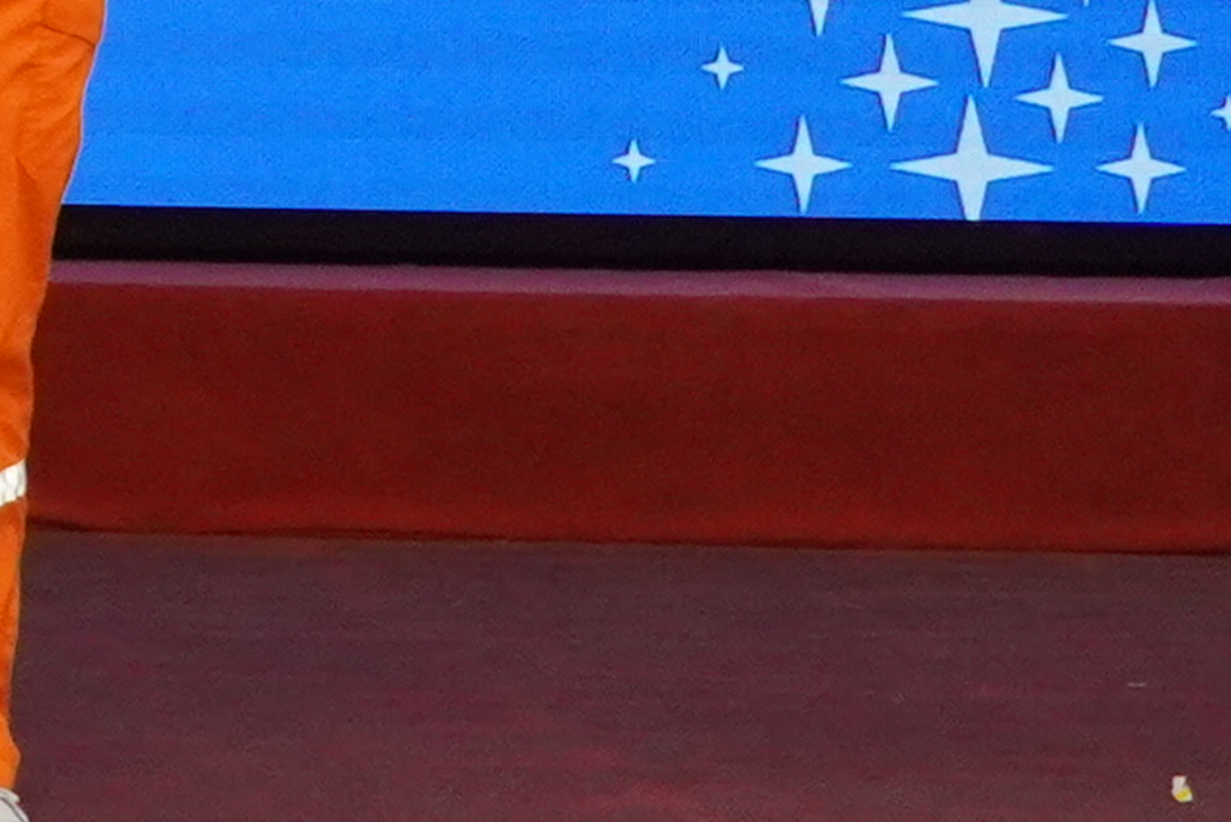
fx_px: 7230
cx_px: -1523
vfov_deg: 6.3
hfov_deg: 9.0
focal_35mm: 211
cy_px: -841
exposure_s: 1/125
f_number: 7.1
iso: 1600
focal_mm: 21
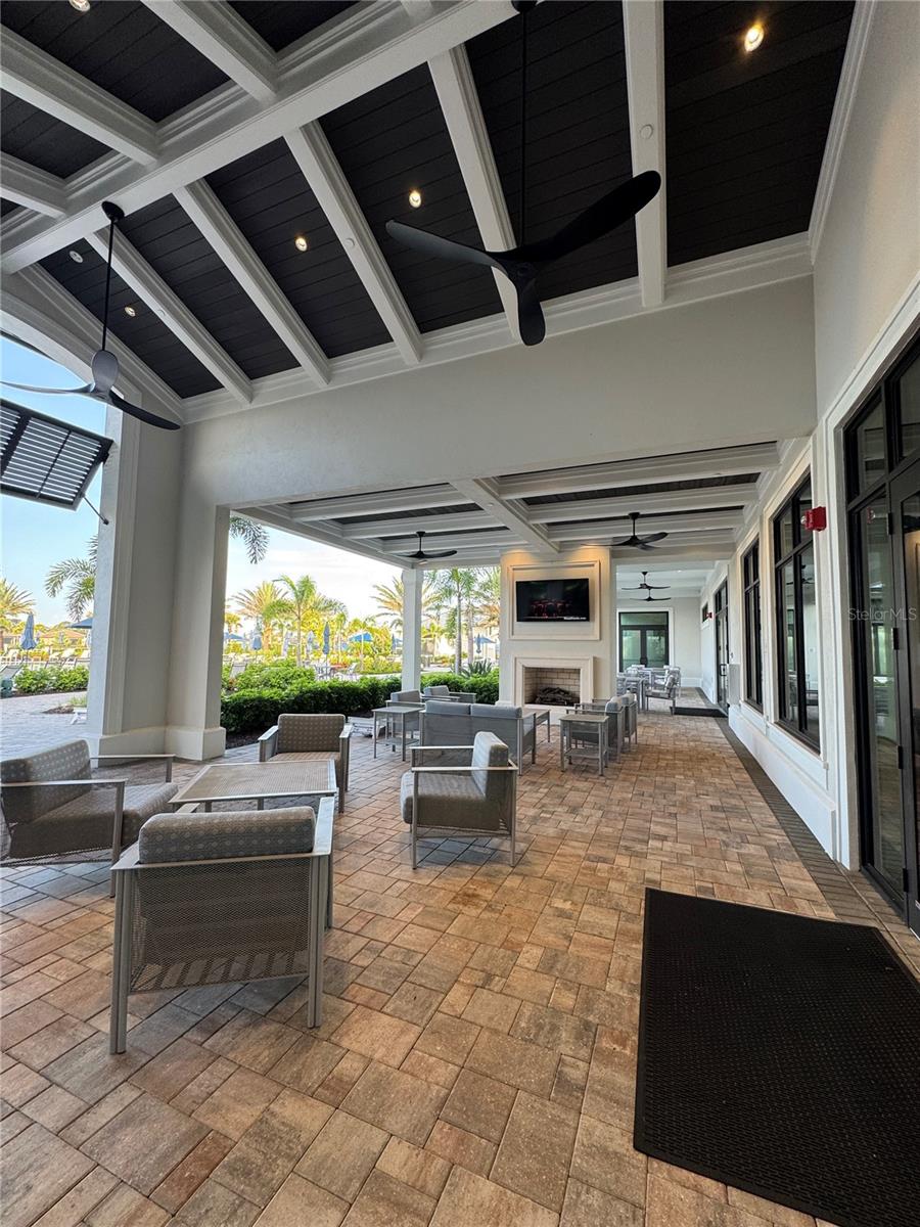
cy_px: 614
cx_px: 460
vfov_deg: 102.1
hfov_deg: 85.7
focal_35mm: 14
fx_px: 496
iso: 64
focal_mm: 2.22
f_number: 2.2
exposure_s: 1/99
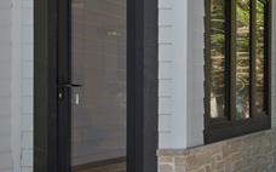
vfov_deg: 14.8
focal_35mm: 88
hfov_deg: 20.0
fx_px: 661
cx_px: 426
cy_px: 93
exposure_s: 1/15
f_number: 8
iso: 200
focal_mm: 19.2
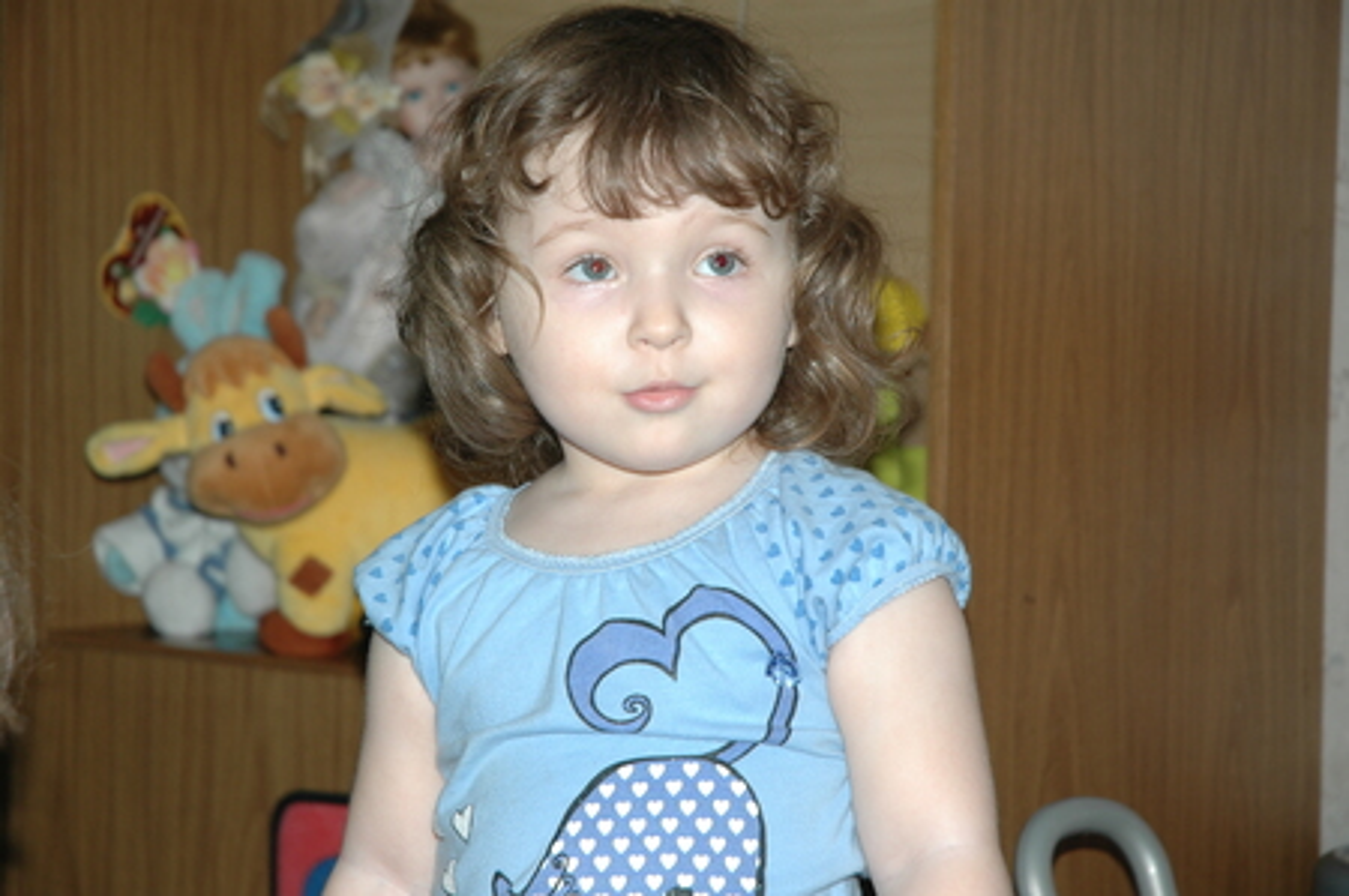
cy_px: 448
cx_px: 674
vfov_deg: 13.0
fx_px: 3930
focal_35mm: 105
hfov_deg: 19.5
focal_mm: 70
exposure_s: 1/200
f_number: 5.6
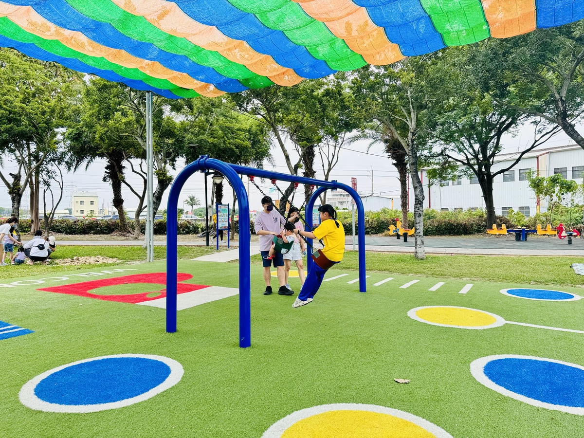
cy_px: 219
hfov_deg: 71.6
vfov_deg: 56.8
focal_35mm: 24
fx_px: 405
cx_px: 292
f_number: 1.78
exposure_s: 1/730
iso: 80
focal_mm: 6.76
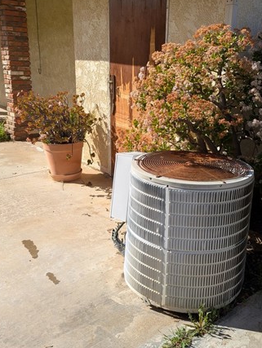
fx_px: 363
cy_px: 165
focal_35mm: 36
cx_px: 171
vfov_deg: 51.3
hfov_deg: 39.3
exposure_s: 1/2058
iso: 45
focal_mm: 6.81
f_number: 1.85
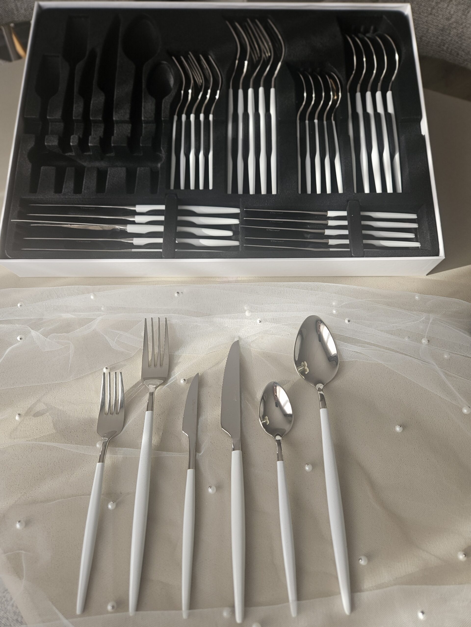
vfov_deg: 73.9
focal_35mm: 23
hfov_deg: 58.9
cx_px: 236
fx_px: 417
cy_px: 314
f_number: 1.8
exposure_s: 1/207
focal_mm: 5.4
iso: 80
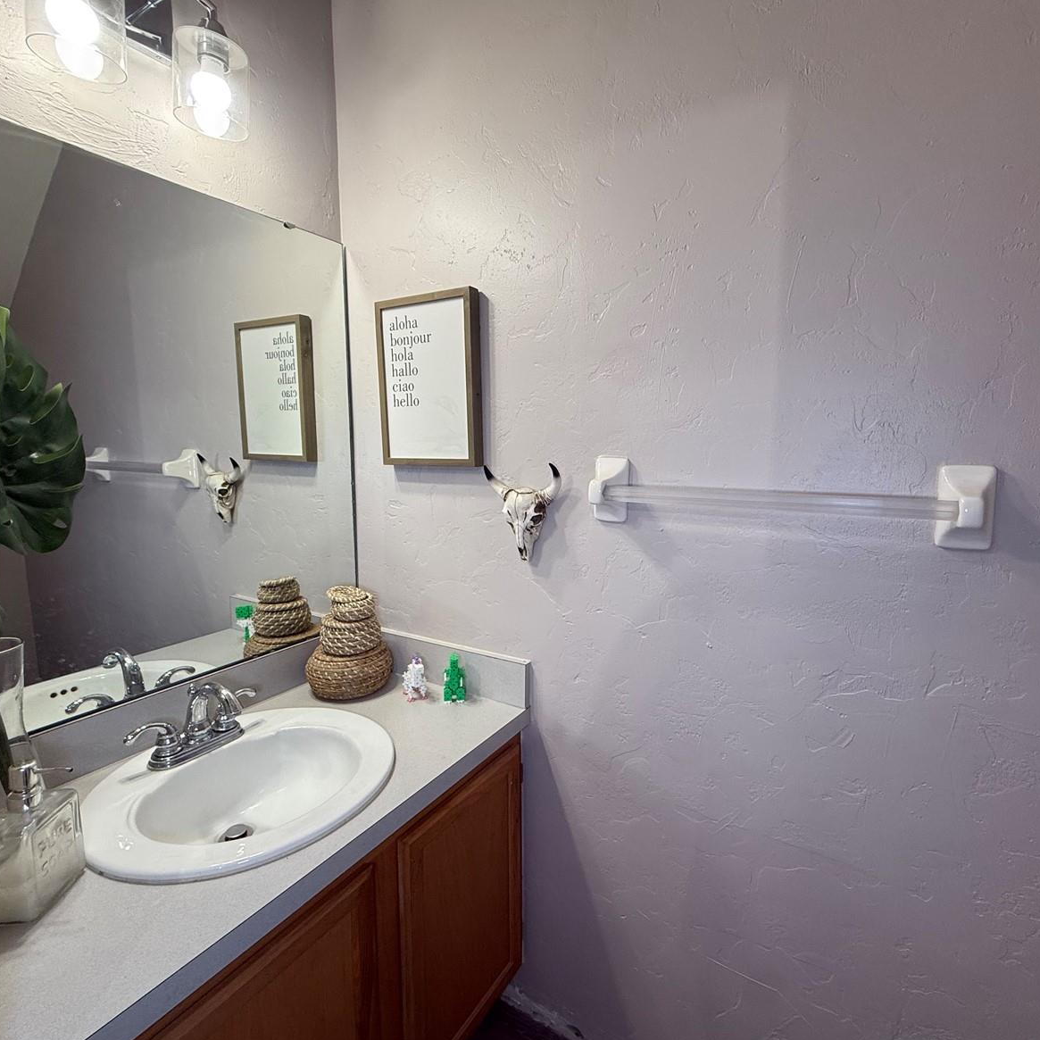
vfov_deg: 84.0
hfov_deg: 83.8
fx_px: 578
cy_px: 514
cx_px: 565
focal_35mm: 17
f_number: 2.2
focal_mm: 2.22
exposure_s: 1/120
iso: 125
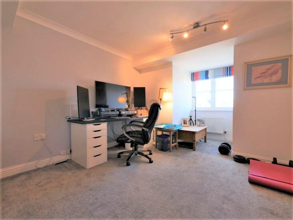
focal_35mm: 14
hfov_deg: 102.0
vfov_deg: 85.7
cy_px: 110
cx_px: 146
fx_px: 119
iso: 320
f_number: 4
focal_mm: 7
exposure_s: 1/60
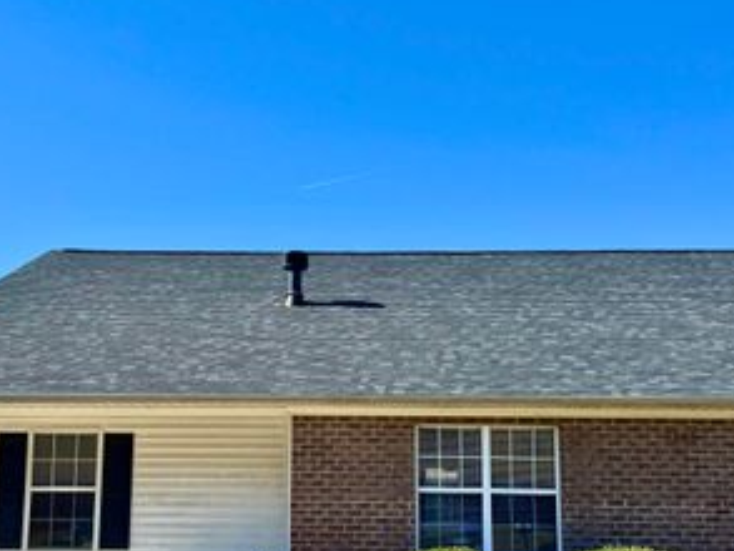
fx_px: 870
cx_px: 316
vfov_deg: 34.6
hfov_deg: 45.6
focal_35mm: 41
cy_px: 394
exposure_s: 1/3413
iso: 80
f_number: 1.78
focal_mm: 6.76
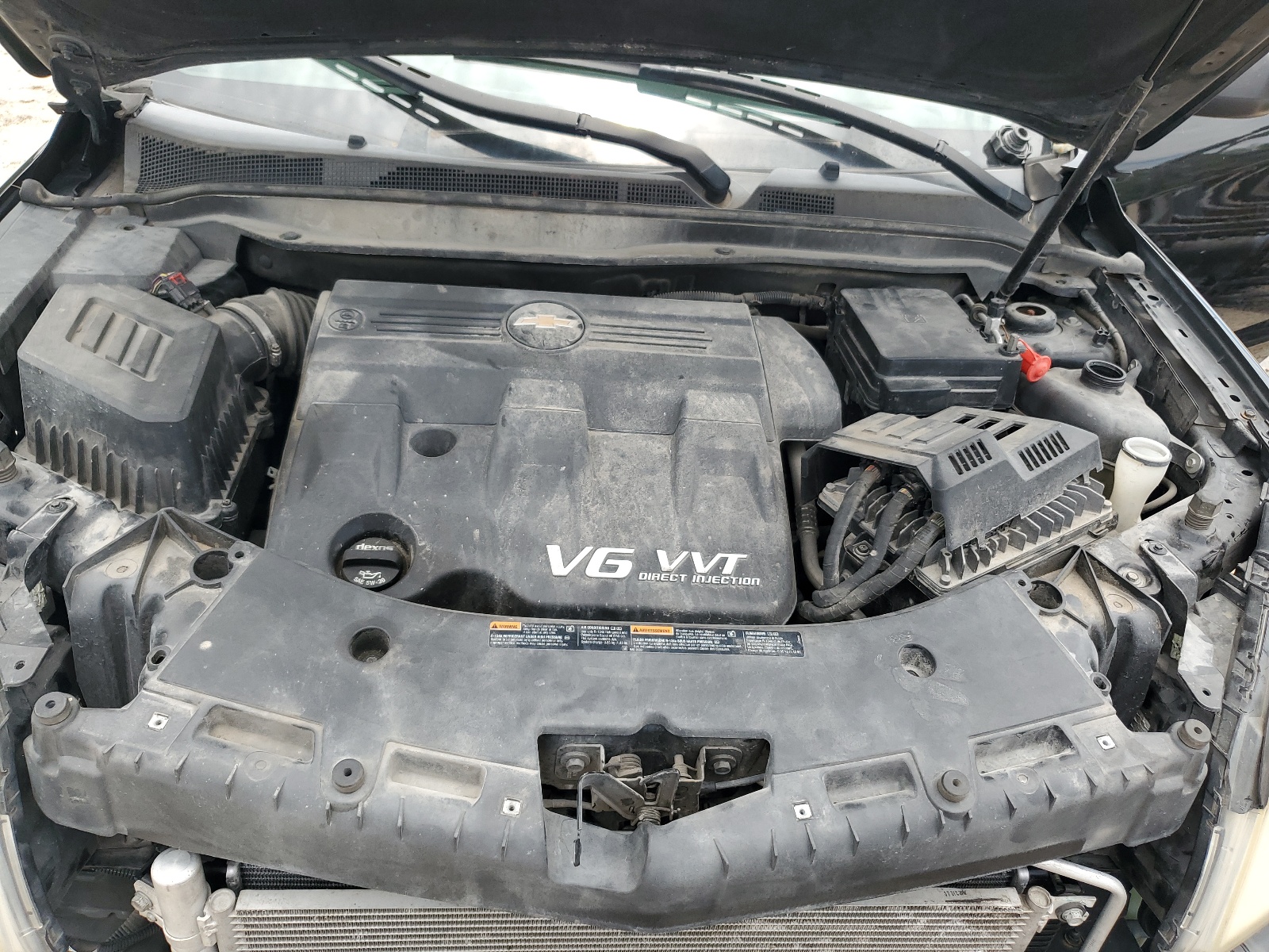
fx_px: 953
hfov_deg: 67.3
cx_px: 634
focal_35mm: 26
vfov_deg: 53.1
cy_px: 476
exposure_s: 1/833
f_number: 1.5
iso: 50
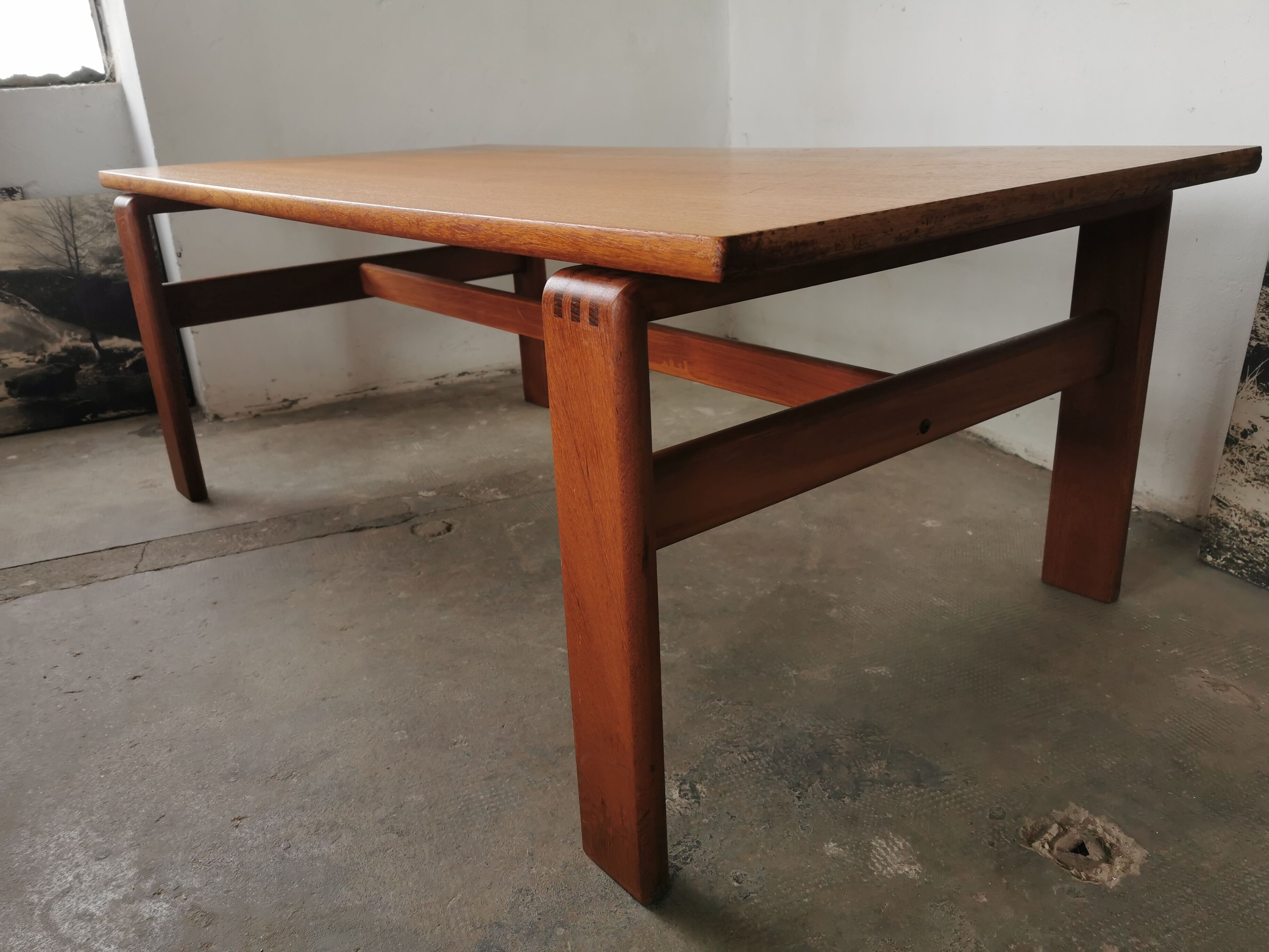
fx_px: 990
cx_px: 634
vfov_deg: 51.4
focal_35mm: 27
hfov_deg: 65.3
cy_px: 476
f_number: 1.6
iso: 50
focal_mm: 5.56
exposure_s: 1/128
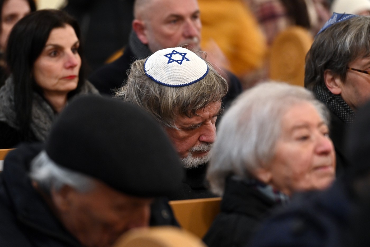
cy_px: 124
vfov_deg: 6.9
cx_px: 185
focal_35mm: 200
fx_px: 2055
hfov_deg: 10.3
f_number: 5
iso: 3200
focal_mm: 200
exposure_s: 1/13
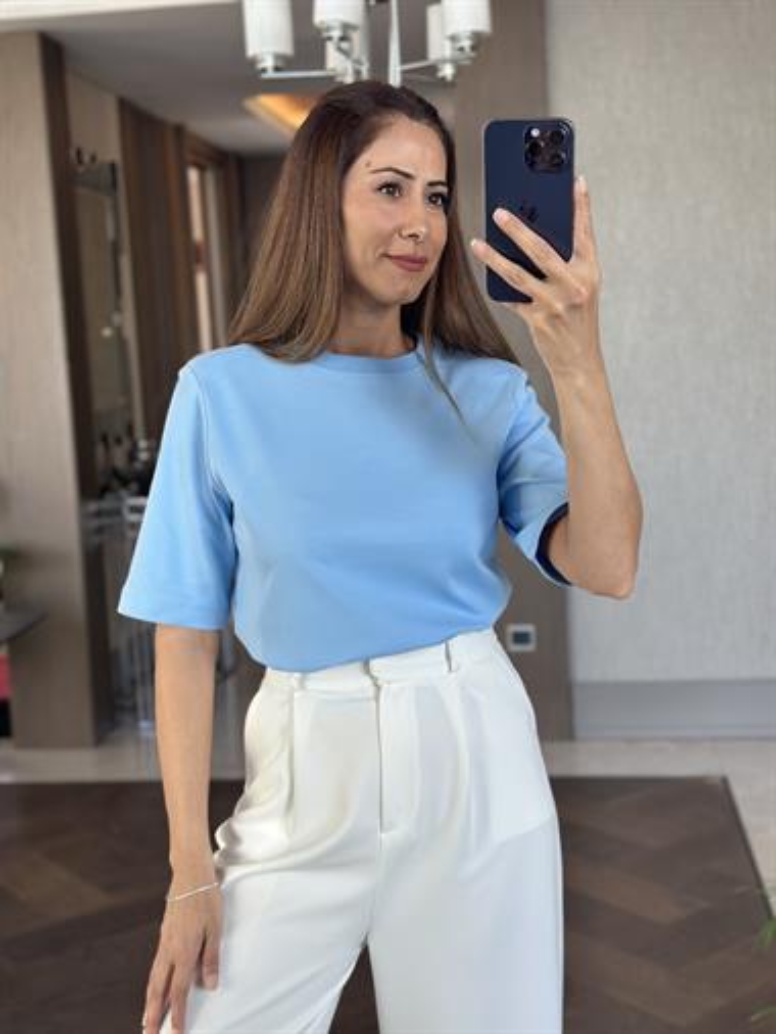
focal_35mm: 48
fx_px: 1434
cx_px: 388
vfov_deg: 39.6
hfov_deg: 30.3
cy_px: 517
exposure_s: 1/121
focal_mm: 6.86
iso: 125
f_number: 1.78
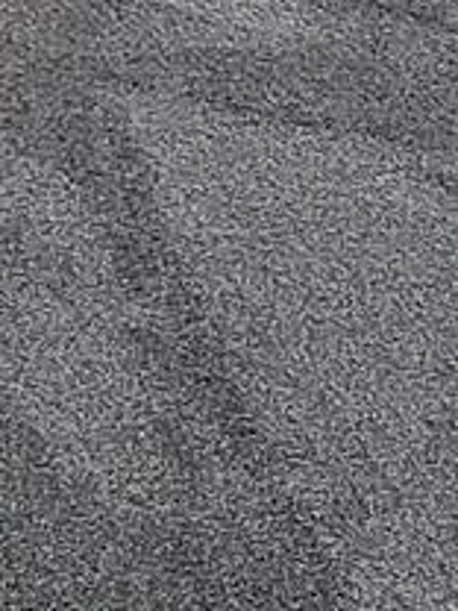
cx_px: -308
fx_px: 3387
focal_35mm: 192
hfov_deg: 7.5
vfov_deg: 9.4
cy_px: -770
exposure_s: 1/120
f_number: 1.8
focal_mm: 5.4
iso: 200
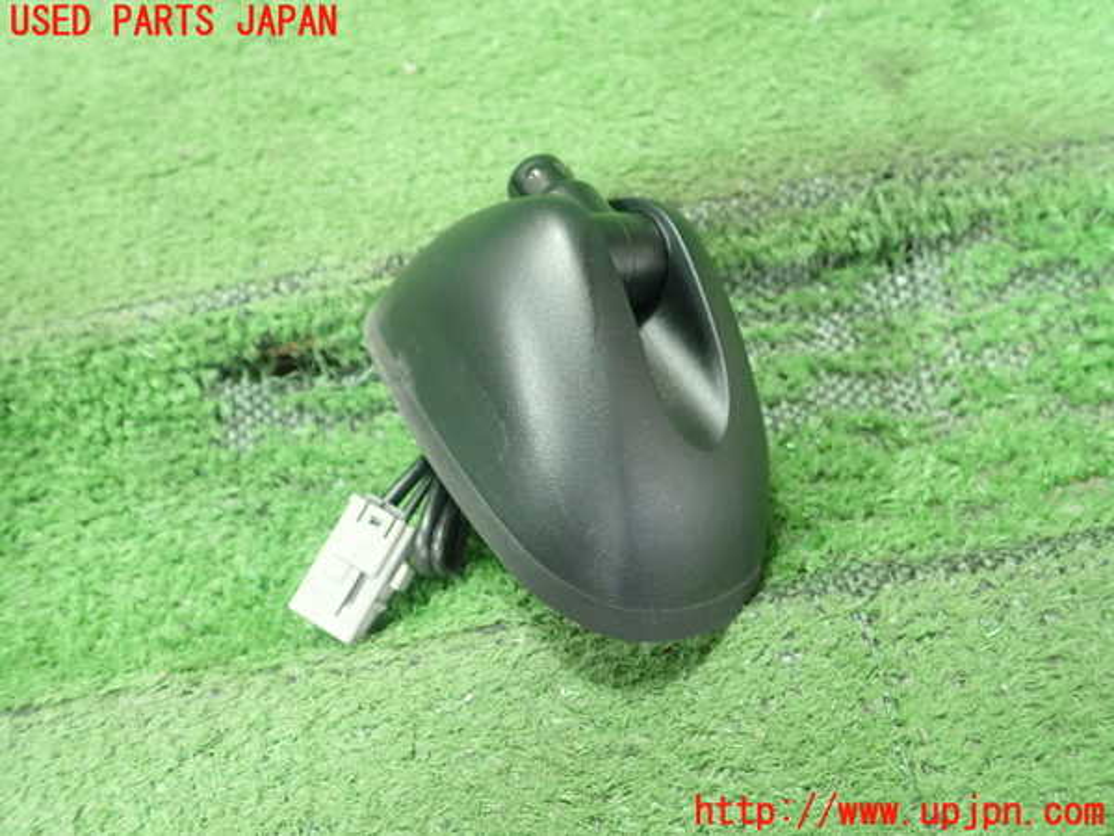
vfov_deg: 46.8
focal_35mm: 30
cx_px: 557
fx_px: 965
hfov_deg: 60.0
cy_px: 418
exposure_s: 1/125
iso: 800
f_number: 2.3
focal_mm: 5.5
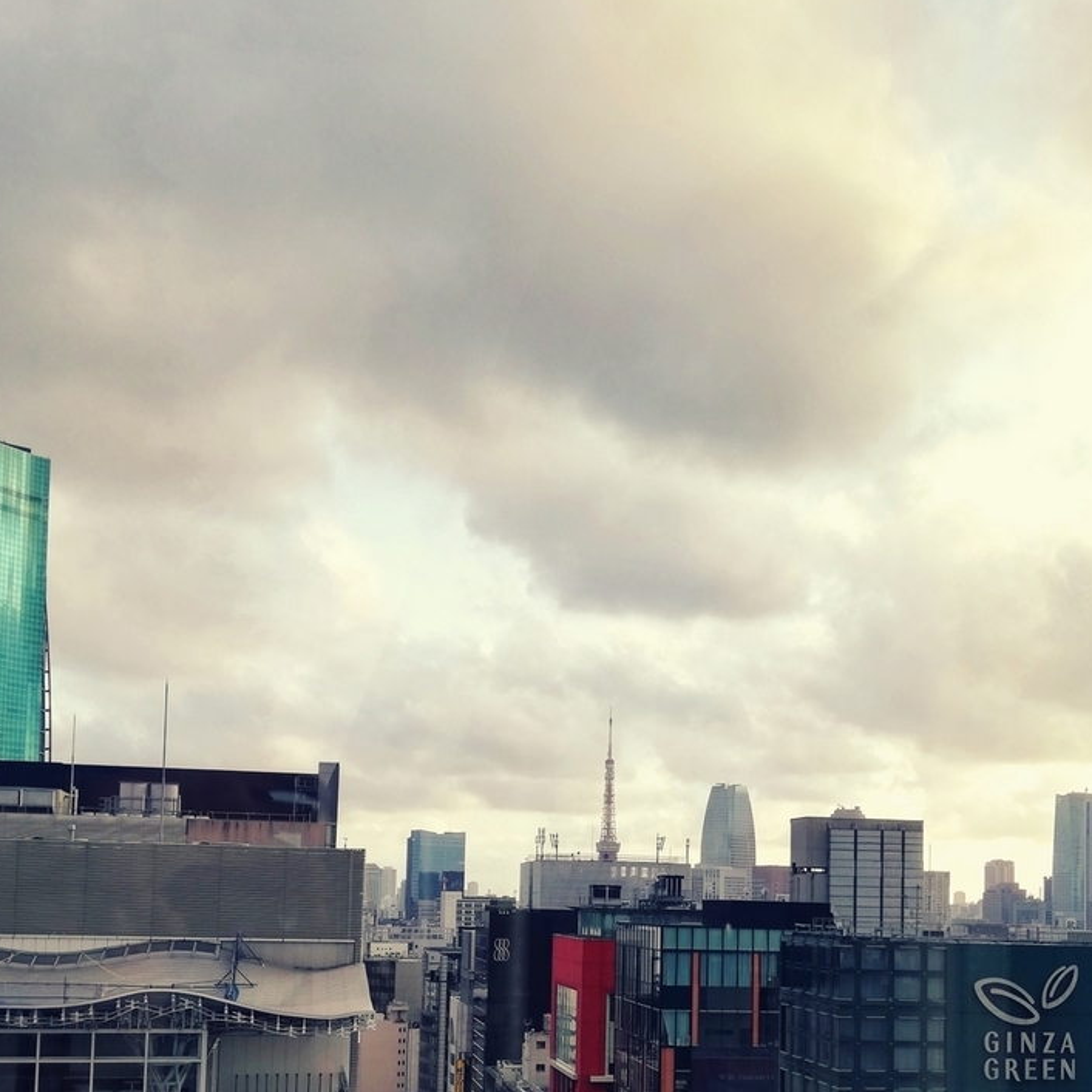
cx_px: 561
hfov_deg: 42.8
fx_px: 1392
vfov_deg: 41.4
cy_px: 833
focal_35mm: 39
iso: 50
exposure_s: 1/453
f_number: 2.2
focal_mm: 3.81
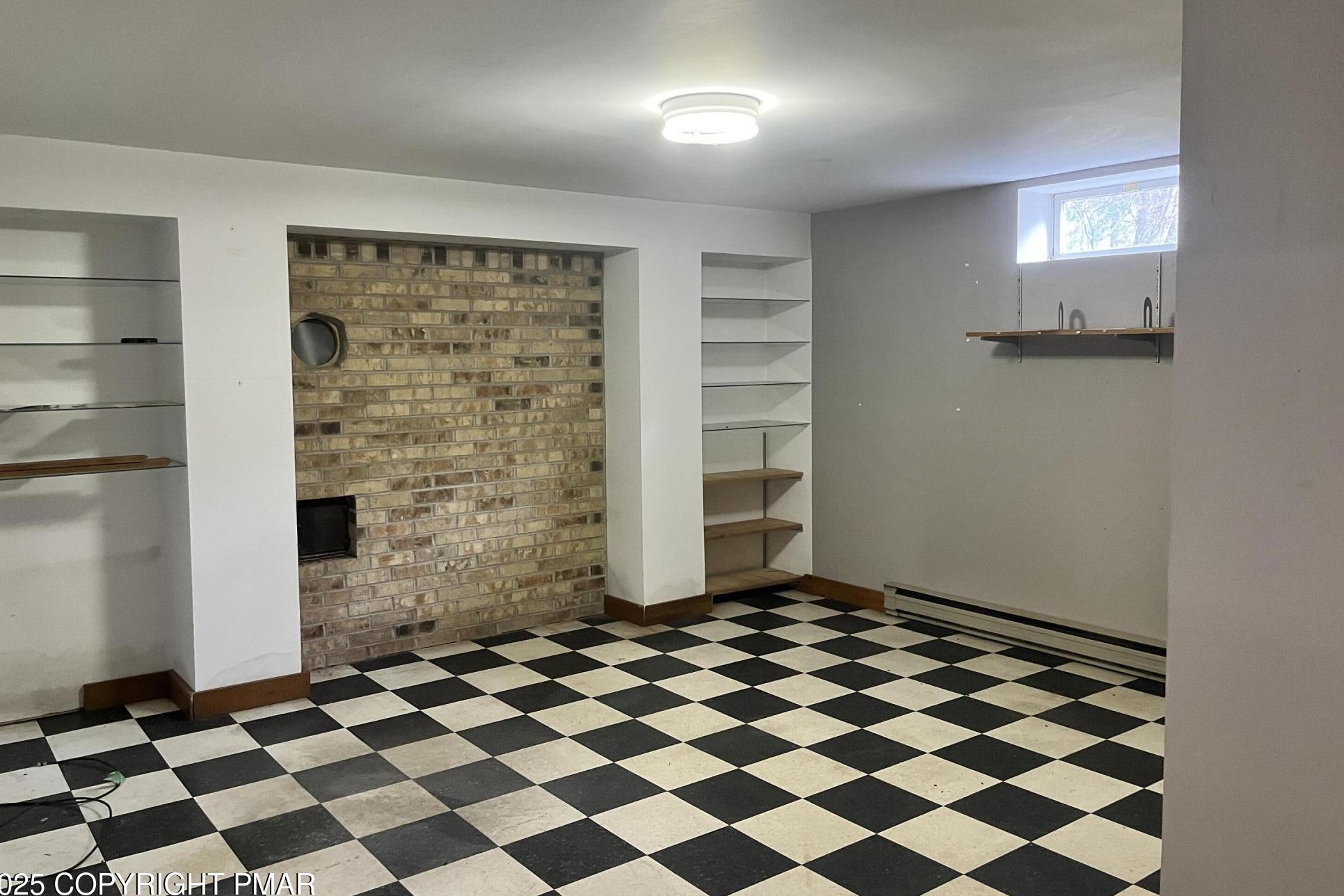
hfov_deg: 65.5
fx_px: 1045
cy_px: 410
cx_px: 650
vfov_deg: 46.4
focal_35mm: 28
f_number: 1.6
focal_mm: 5.1
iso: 400
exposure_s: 1/40
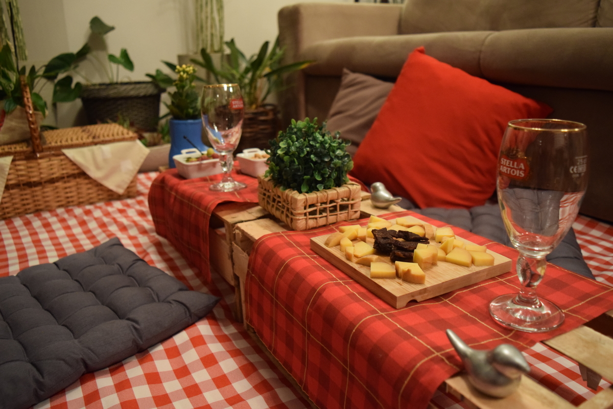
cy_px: 204
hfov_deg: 67.4
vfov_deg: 47.9
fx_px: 460
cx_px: 306
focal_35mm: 27
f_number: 3.5
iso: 2200
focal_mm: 18
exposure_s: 1/60
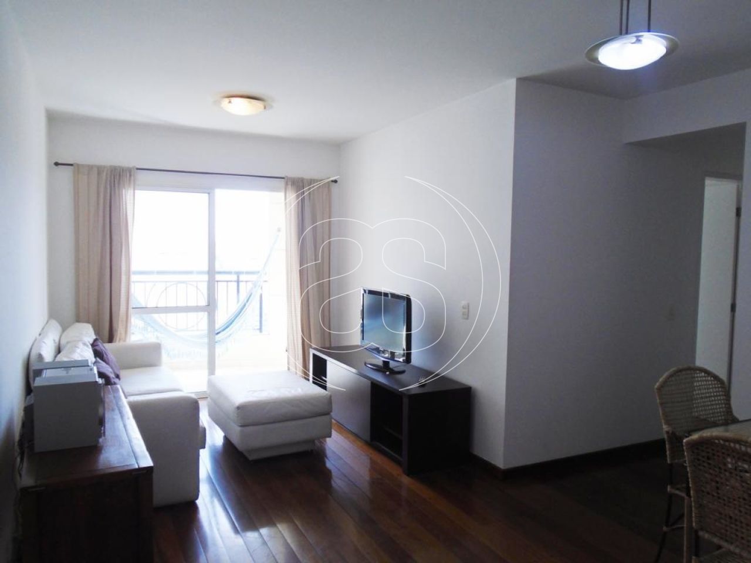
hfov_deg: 67.3
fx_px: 564
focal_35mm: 26
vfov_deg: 53.1
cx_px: 376
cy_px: 282
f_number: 3.2
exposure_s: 1/125
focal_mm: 4.6
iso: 100
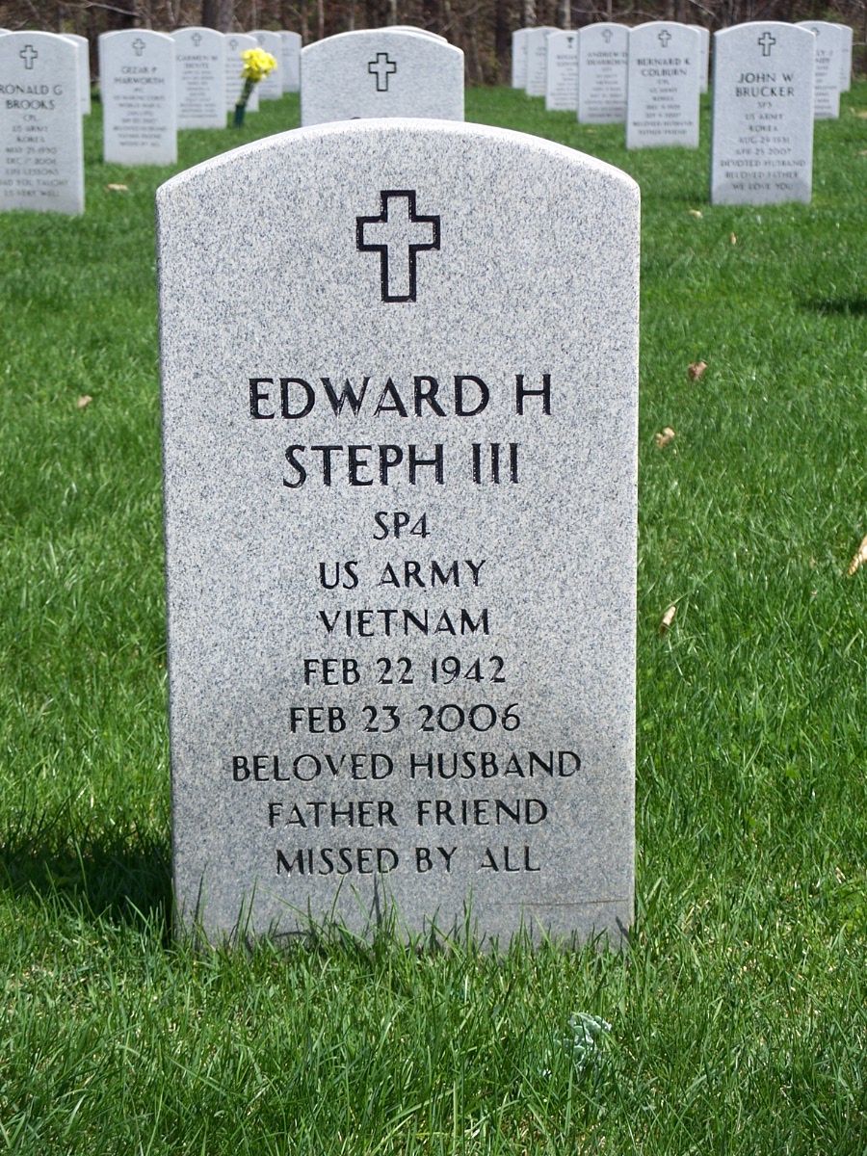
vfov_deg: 23.8
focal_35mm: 82
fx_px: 2738
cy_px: 578
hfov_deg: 18.0
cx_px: 434
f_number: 5
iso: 64
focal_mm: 17.3
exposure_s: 1/500
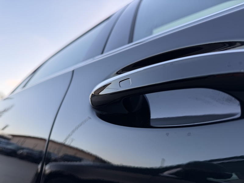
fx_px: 169
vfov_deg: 56.8
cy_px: 92
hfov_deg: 71.6
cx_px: 122
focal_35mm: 24
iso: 64
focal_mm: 6.76
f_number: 1.78
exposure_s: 1/241
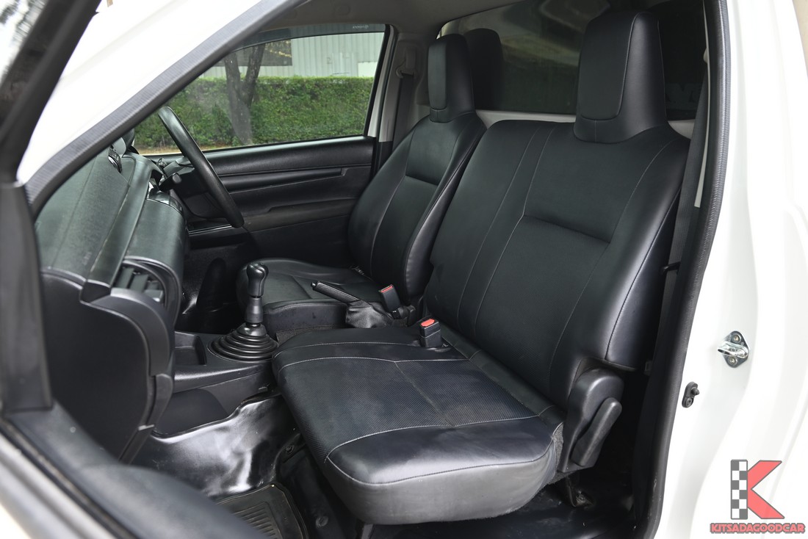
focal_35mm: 26
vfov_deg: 49.6
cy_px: 270
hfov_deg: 69.4
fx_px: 584
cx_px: 404
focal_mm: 26
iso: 200
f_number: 5.6
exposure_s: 1/60
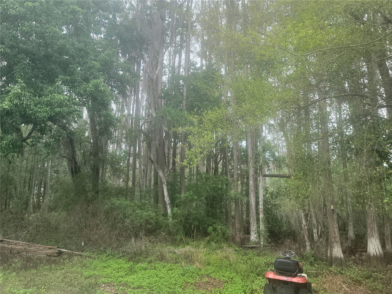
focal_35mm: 25
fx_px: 283
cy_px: 147
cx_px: 196
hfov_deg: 69.4
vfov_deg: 54.9
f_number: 1.8
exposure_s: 1/207
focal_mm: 7
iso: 20
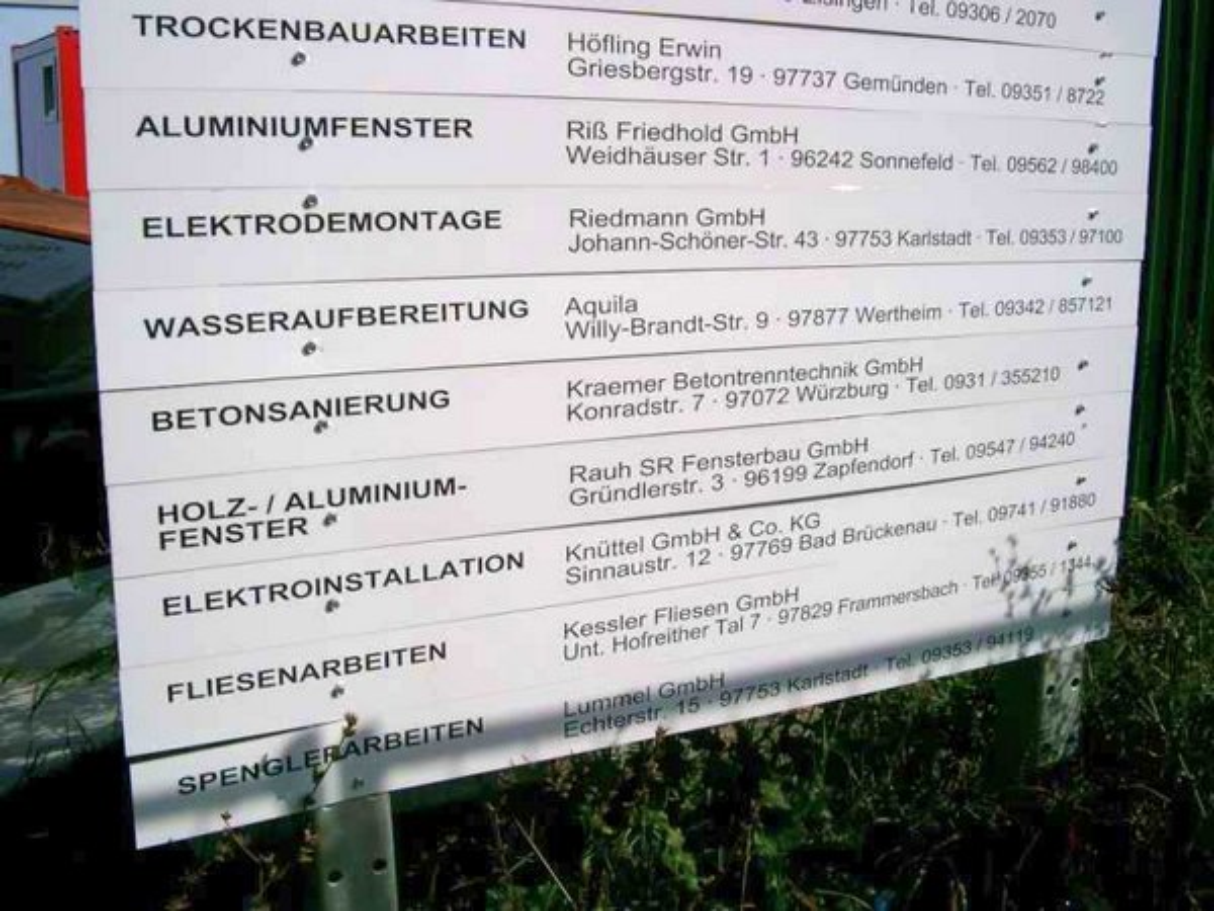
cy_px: 456
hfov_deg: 50.1
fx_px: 1298
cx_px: 607
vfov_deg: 38.7
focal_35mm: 37
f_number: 5
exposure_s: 1/2000
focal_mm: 7.6
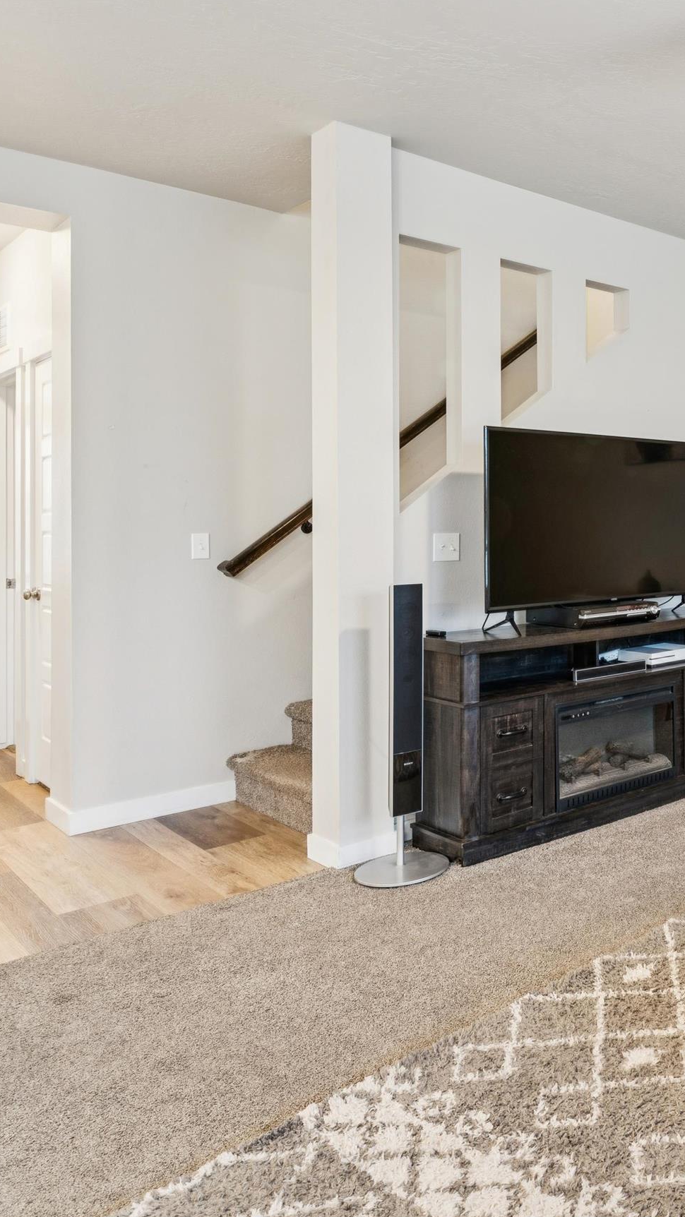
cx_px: 782
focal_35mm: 29
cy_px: 527
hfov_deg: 34.2
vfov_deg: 66.2
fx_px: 928
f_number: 13
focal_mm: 15.4
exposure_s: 1.3
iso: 400
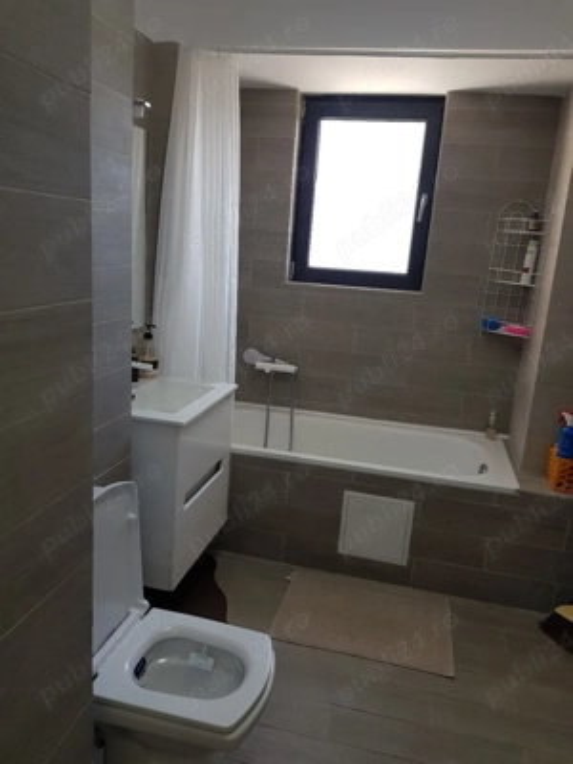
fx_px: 574
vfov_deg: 67.3
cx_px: 286
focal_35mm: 26
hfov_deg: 53.1
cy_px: 382
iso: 64
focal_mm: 4.2
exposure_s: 1/100
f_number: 1.7
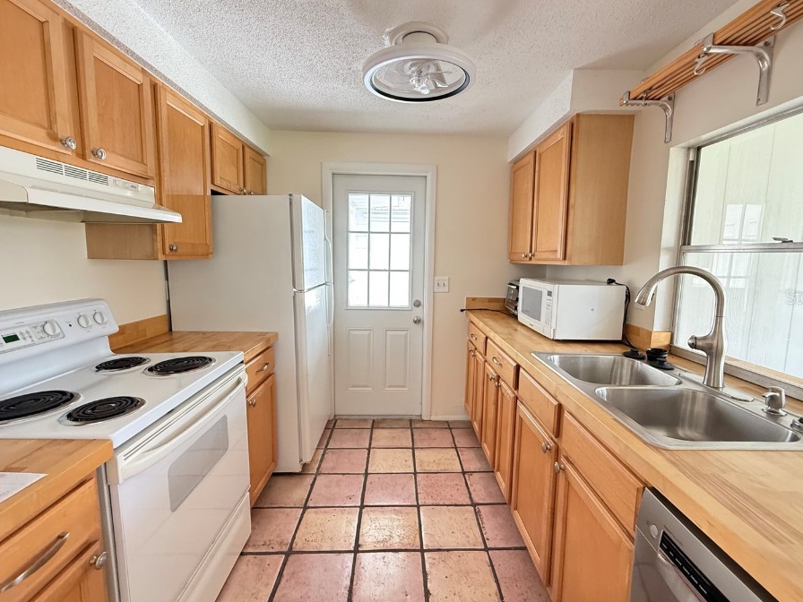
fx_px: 371
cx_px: 411
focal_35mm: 16
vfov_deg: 78.1
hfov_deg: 94.5
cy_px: 297
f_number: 2.2
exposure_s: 1/60
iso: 500
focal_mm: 2.22
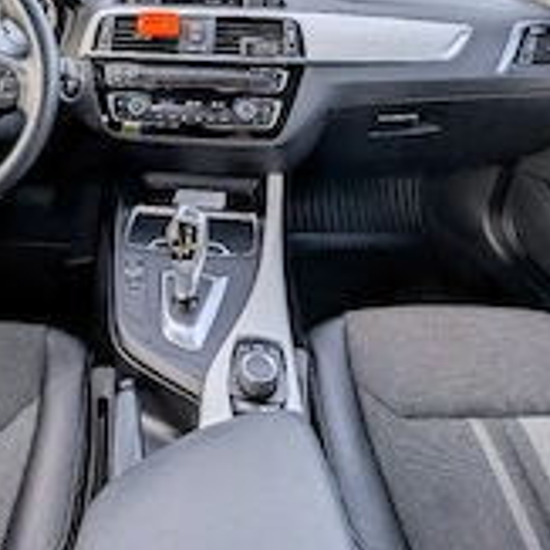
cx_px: 199
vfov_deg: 55.7
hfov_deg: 60.0
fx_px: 467
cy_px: 94
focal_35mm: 26
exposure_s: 1/118
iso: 29
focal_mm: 2.23
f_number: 1.95
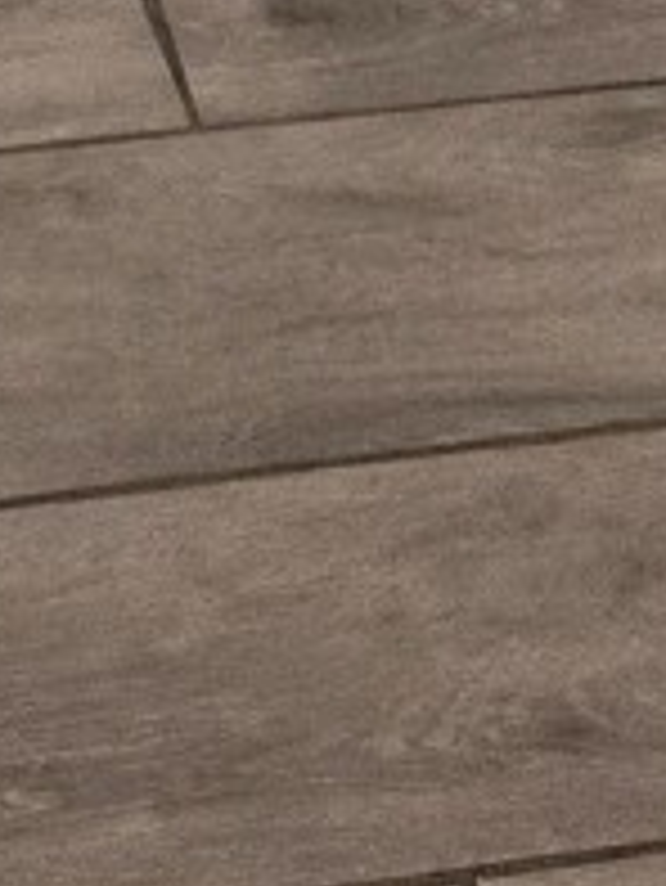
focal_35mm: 179
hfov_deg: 8.3
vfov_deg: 8.2
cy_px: -2244
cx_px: 112
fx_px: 4587
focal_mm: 5.4
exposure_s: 1/120
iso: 160
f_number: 1.8
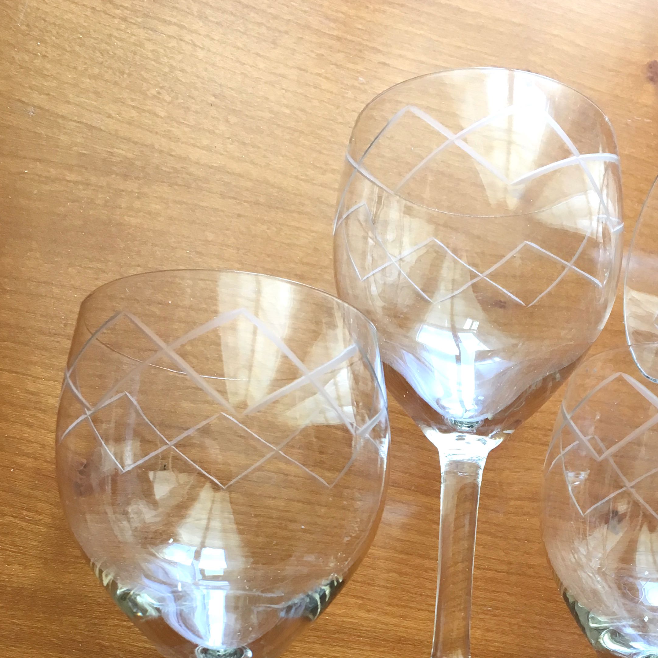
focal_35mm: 48
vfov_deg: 33.7
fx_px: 1032
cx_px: 447
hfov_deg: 35.0
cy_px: 575
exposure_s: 1/33
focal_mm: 4.15
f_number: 2.2
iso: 80
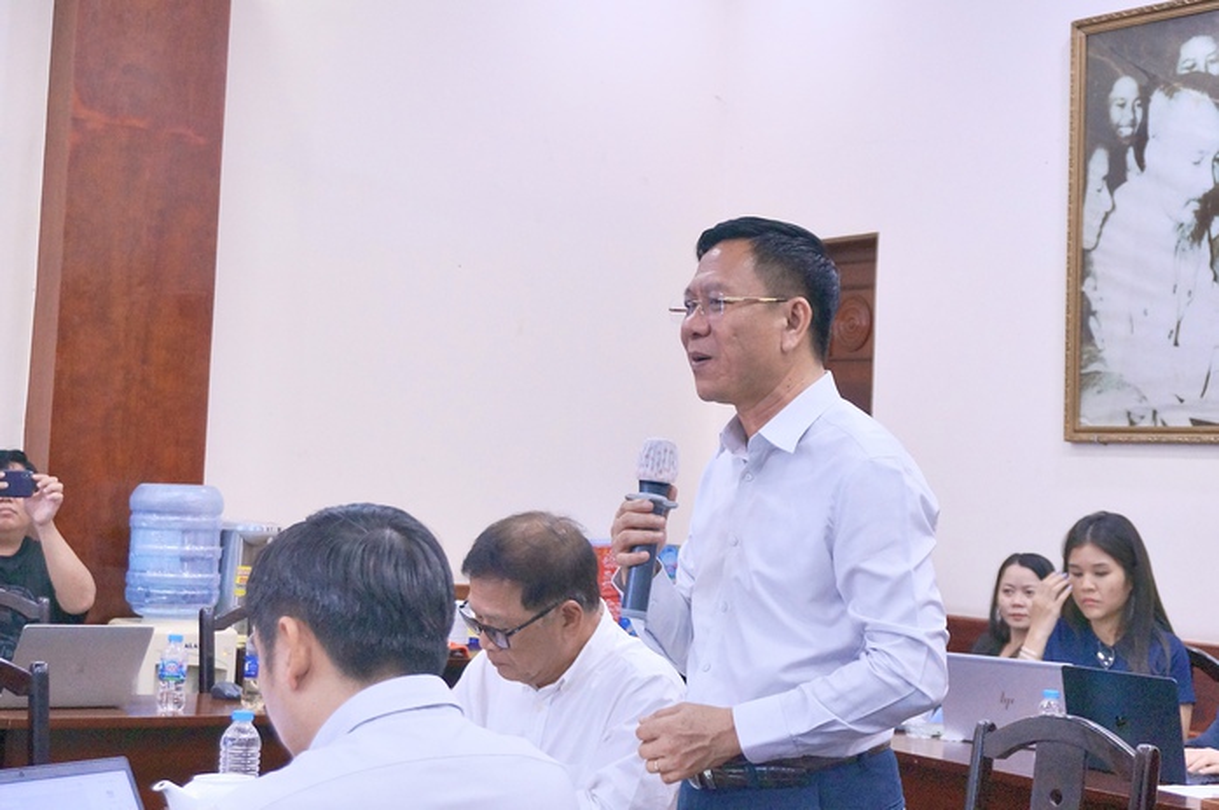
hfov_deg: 38.9
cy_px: 405
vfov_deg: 26.4
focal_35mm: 51
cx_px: 610
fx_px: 1725
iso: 1000
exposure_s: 1/60
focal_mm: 34
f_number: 5
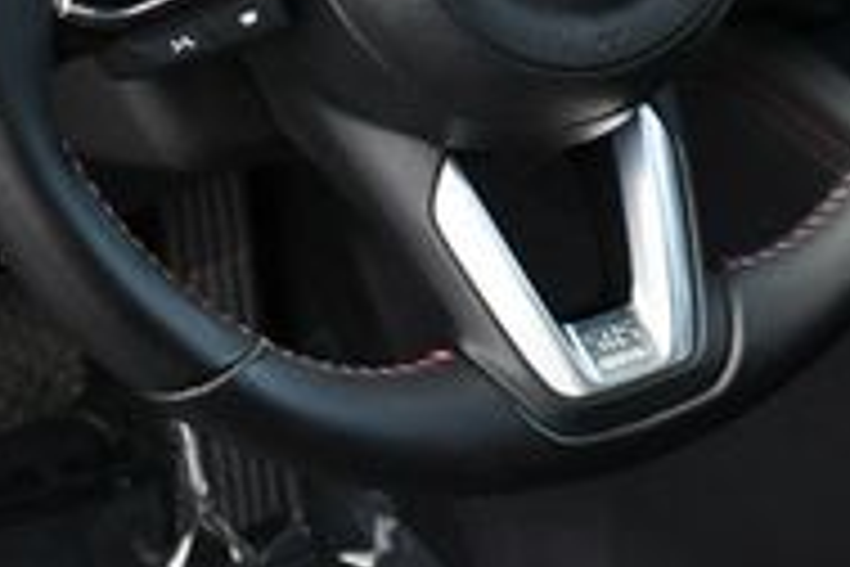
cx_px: 670
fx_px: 2880
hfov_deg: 16.7
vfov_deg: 10.8
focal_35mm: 122
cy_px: -306
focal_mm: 18
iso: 450
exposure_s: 1/250
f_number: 3.5
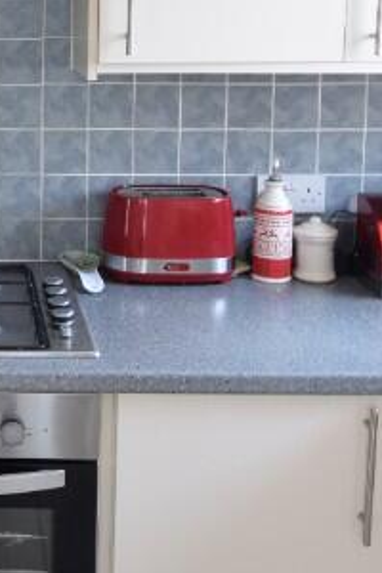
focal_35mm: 59
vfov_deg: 32.9
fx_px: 937
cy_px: 98
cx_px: -74
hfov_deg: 21.4
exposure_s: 1/5
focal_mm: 11.5
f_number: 7.1
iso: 100
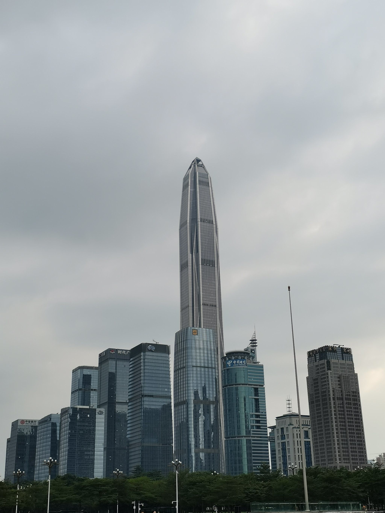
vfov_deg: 44.8
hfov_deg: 34.3
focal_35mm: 42
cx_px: 192
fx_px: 623
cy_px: 256
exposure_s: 1/1000
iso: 50
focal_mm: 5.58
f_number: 1.8
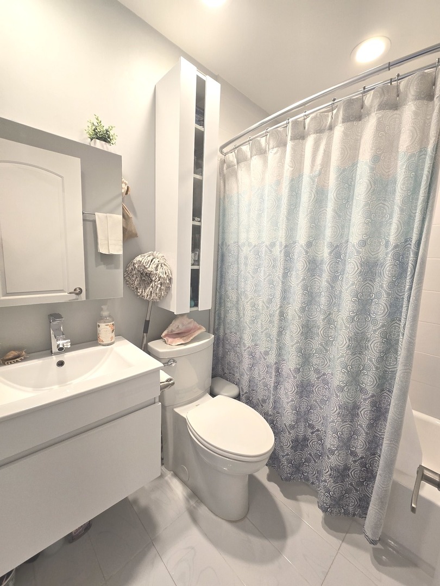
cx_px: 220
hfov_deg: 89.9
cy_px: 293
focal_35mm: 13
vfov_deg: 106.2
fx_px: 220
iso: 160
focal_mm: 2.2
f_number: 2.2
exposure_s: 1/60
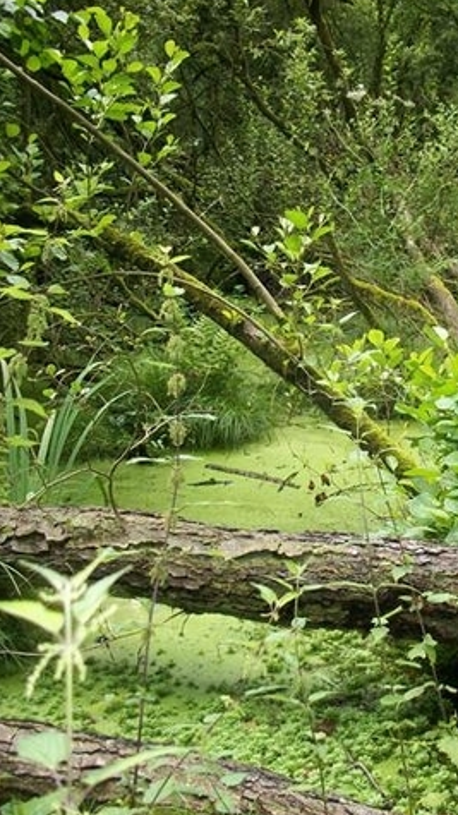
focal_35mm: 44
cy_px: 365
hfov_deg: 26.5
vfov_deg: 46.3
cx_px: 379
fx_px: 950
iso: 80
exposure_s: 1/160
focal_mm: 5.7
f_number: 2.9
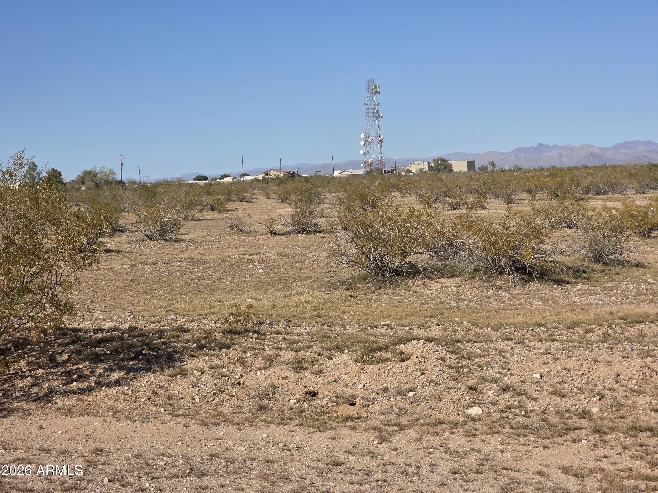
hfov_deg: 28.2
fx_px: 1312
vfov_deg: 21.3
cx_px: 329
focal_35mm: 69
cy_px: 246
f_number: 2.4
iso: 50
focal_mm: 7.9
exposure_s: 1/2945
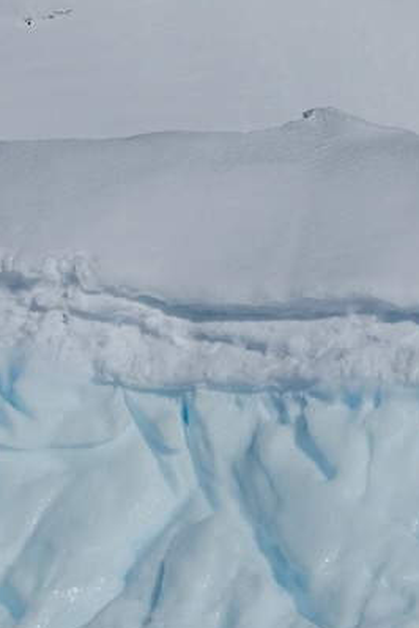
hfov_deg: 2.7
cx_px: 668
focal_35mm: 505
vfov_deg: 4.1
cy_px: 612
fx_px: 8816
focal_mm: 70
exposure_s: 1/2000
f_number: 10
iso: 200
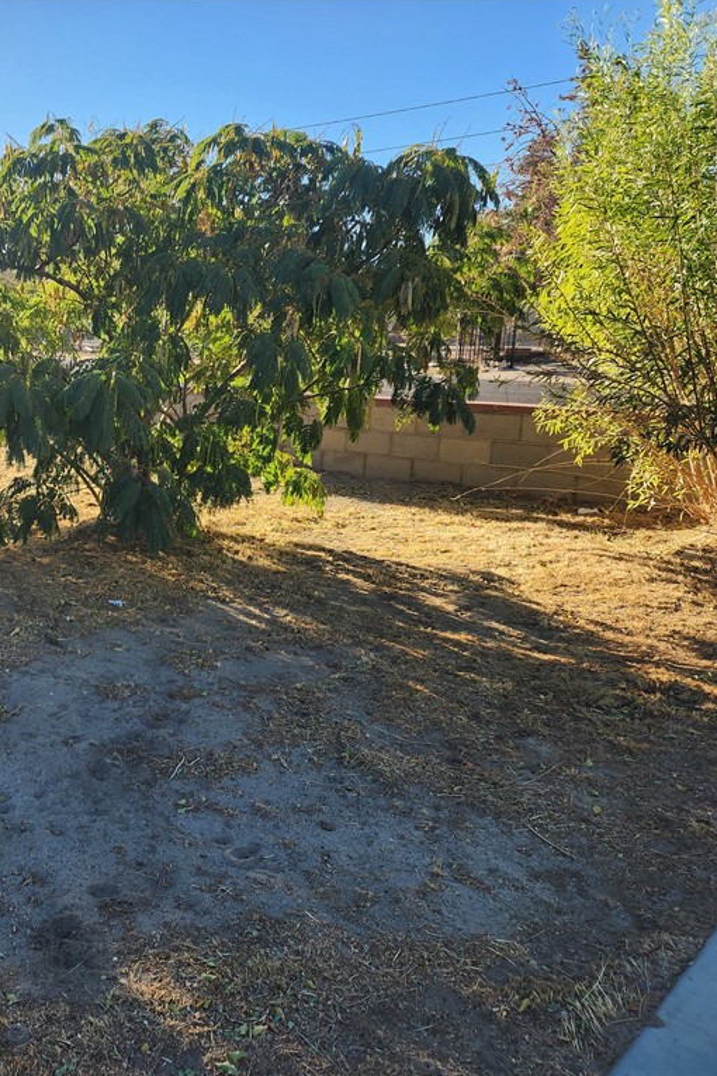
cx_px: 89
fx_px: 956
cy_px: 537
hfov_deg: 38.6
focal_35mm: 32
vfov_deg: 58.7
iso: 12
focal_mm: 6.4
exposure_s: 1/457
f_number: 1.8
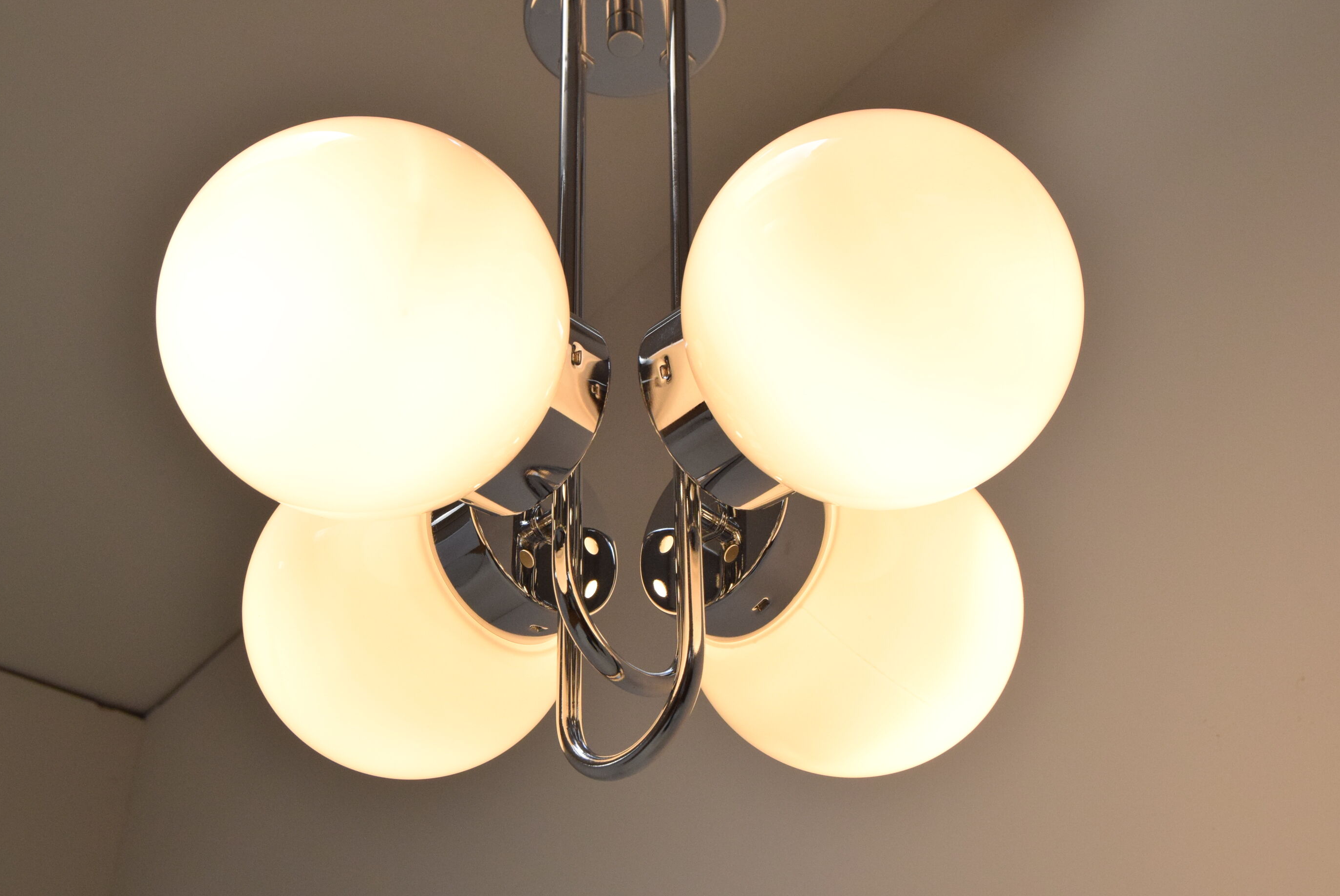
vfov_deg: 21.9
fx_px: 2310
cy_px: 417
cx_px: 620
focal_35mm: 62
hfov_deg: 32.3
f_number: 10
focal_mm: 38
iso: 1600
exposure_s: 1/400
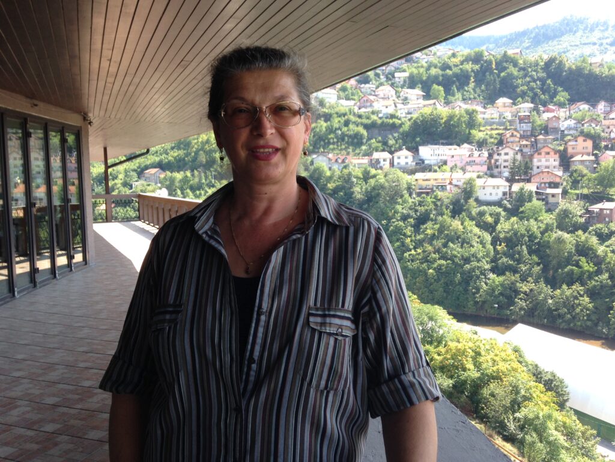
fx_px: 586
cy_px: 231
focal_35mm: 33
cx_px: 308
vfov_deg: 42.9
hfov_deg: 55.4
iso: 50
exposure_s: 1/160
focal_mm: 4.12
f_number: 2.4
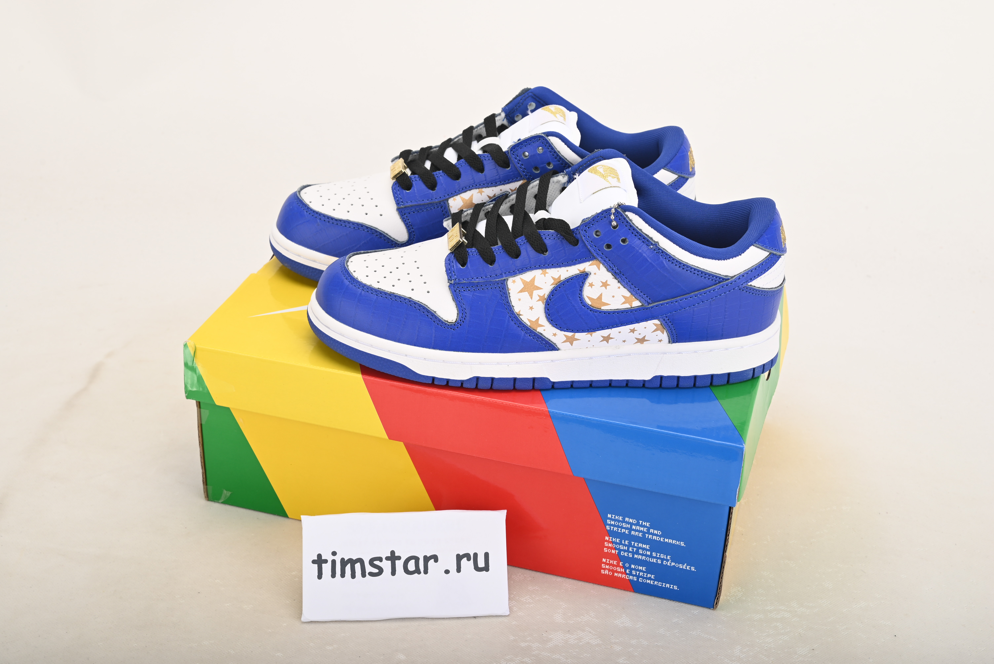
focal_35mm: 46
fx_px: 1271
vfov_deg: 29.3
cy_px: 332
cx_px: 497
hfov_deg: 42.7
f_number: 11
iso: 100
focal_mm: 46
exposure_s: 1/200
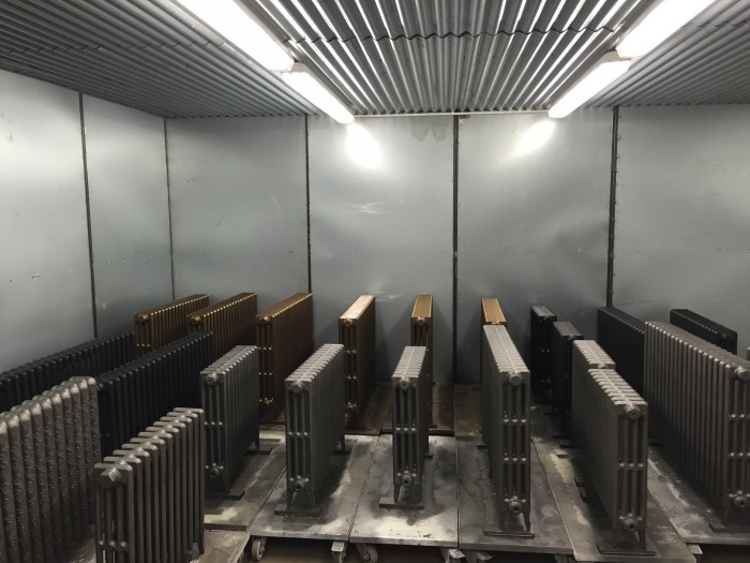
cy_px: 282
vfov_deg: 48.2
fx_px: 628
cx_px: 375
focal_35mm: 29
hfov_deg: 61.7
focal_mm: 4.15
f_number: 2.2
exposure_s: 1/33
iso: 50
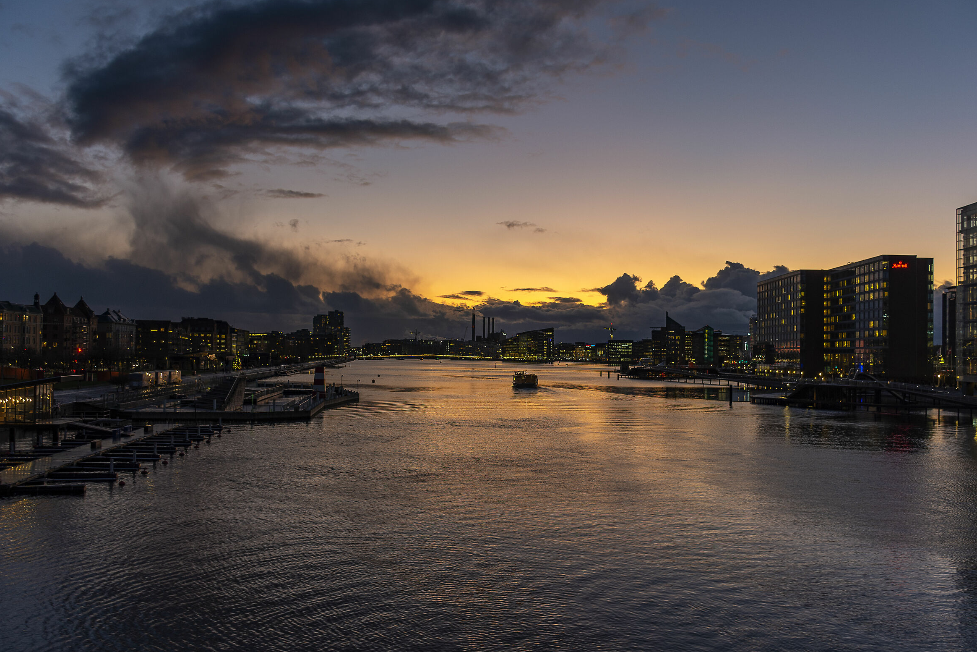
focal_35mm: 34
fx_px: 923
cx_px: 495
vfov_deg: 38.9
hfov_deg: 55.8
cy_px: 330
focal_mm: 22
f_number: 3.5
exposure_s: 1/8
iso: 125
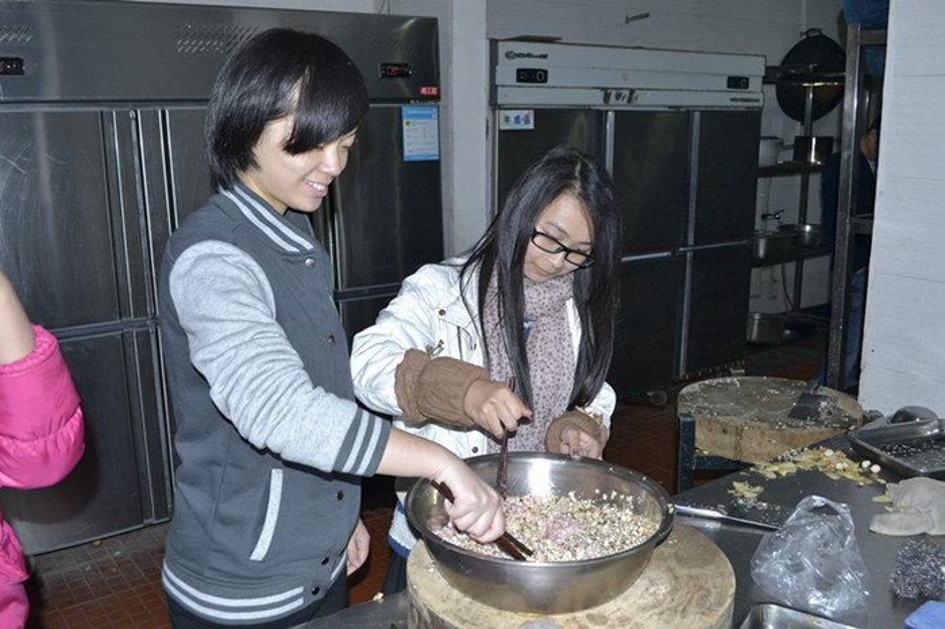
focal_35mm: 33
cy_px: 314
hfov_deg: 57.2
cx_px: 472
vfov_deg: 39.9
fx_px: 866
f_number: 5.6
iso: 800
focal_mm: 22
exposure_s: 1/125
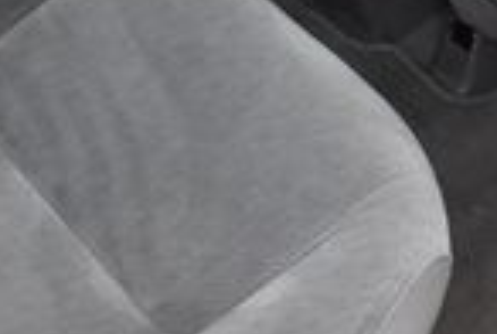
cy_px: -193
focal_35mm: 118
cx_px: 558
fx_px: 1632
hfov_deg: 16.7
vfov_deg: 11.1
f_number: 3.5
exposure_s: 1/200
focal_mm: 18
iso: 800
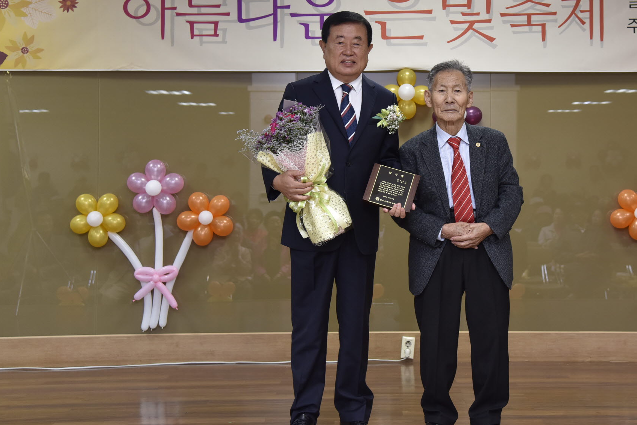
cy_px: 132
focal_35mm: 68
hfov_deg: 29.5
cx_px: 405
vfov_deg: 19.9
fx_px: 1203
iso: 800
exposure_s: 1/125
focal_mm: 48
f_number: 4.5
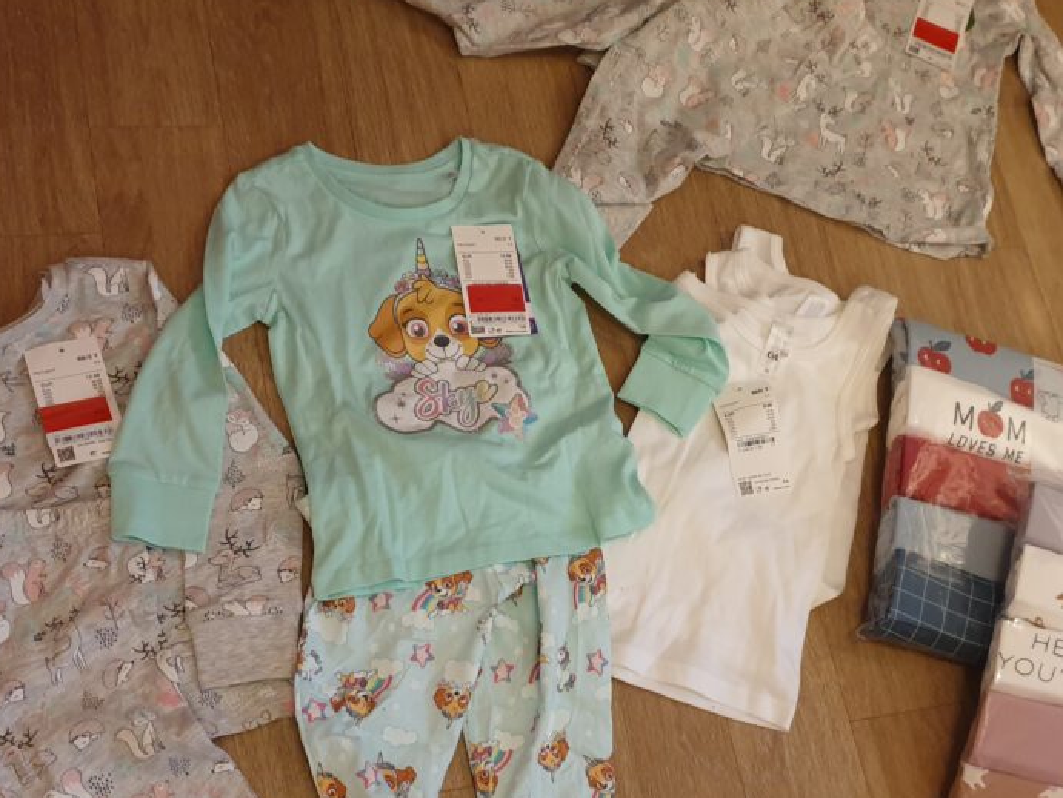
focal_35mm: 44
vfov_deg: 32.6
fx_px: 1352
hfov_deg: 42.9
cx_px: 586
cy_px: 532
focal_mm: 4.3
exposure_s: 1/17
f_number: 1.5
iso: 320
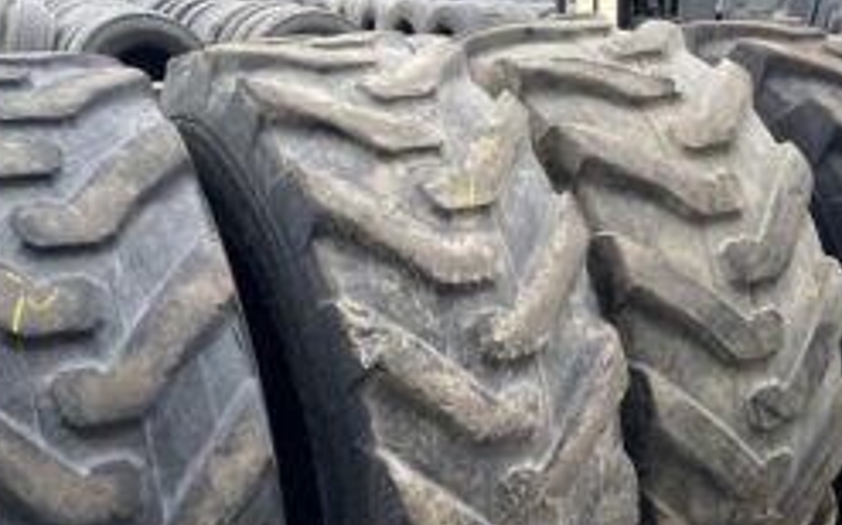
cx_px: 518
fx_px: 1101
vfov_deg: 26.4
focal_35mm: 48
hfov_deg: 41.6
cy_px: 414
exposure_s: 1/107
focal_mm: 4.25
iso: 125
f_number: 1.8
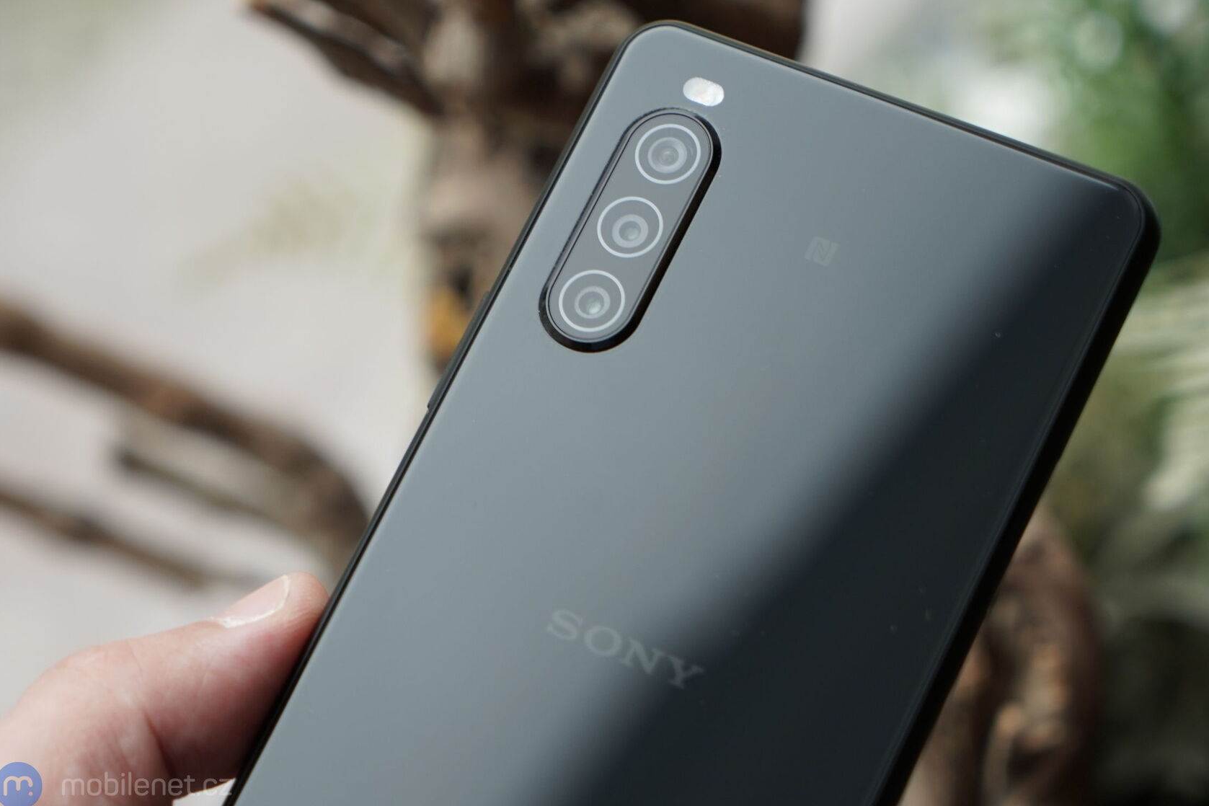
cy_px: 368
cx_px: 668
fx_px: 2653
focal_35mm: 79
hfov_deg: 25.7
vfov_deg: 17.3
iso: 500
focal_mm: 69
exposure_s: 1/200
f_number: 5
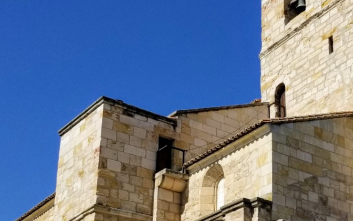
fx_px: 721
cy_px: 178
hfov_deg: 27.2
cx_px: 253
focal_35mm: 75
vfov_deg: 17.2
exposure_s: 1/3848
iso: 50
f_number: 1.7
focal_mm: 4.3
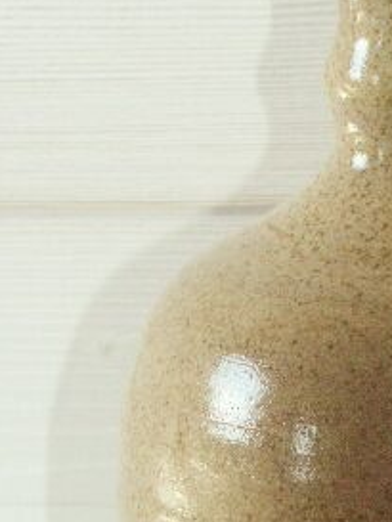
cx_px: 411
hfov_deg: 8.0
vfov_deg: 10.6
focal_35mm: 185
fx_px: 2791
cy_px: 447
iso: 200
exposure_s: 1/160
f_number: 5
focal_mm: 19.65
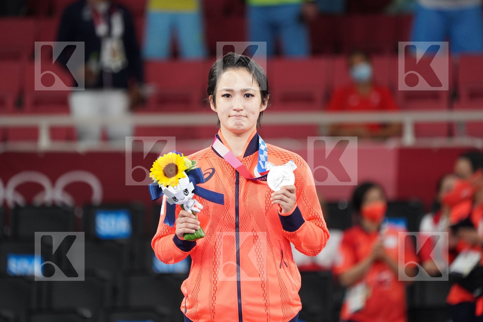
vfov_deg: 3.4
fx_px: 5366
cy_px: 161
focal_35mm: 400
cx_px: 242
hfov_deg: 5.2
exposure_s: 1/400
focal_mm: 400
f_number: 5.6
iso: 2500
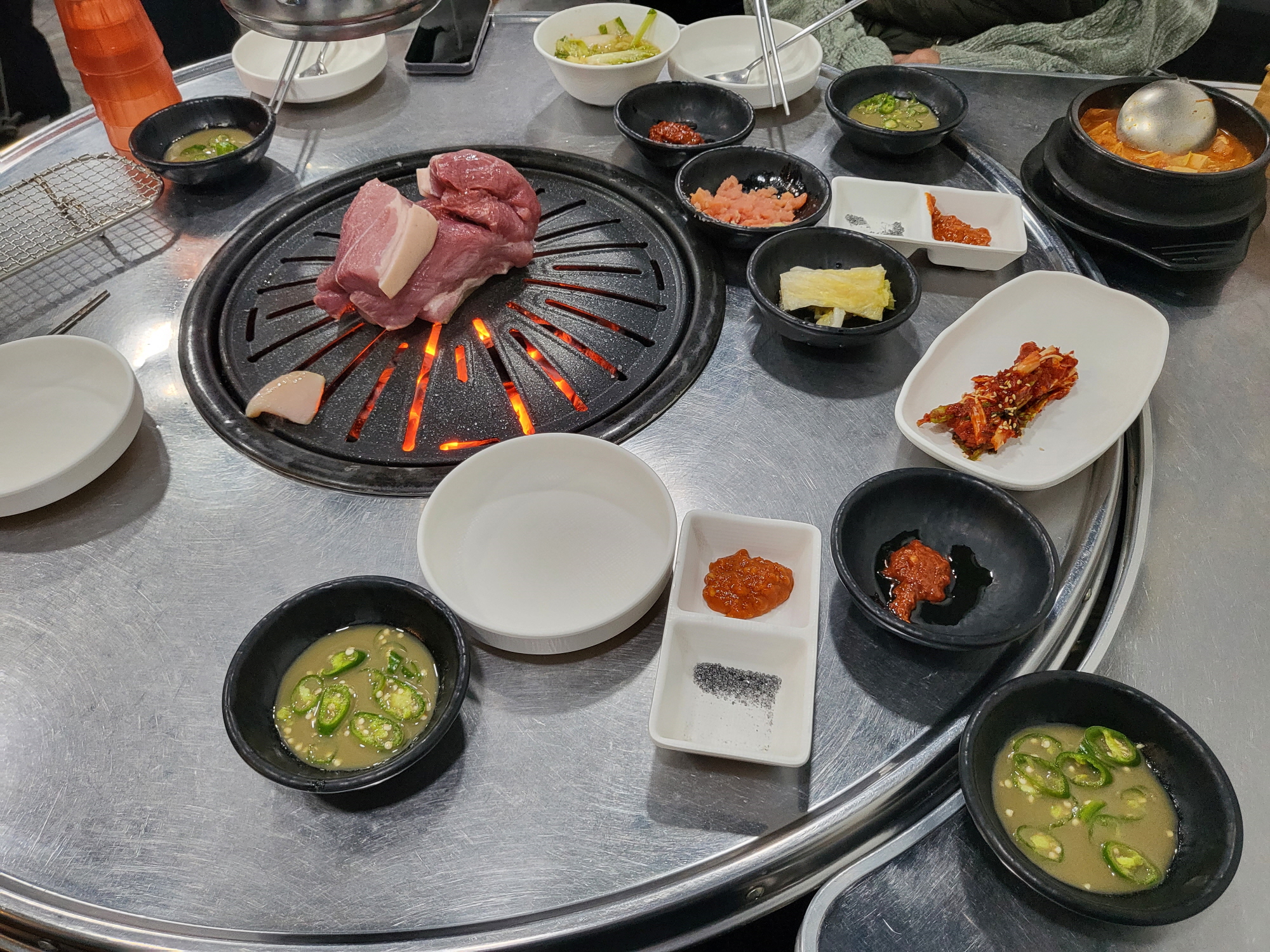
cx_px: 635
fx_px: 954
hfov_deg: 67.3
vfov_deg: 53.1
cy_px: 476
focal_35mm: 26
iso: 250
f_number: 1.8
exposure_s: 1/120
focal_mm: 4.25
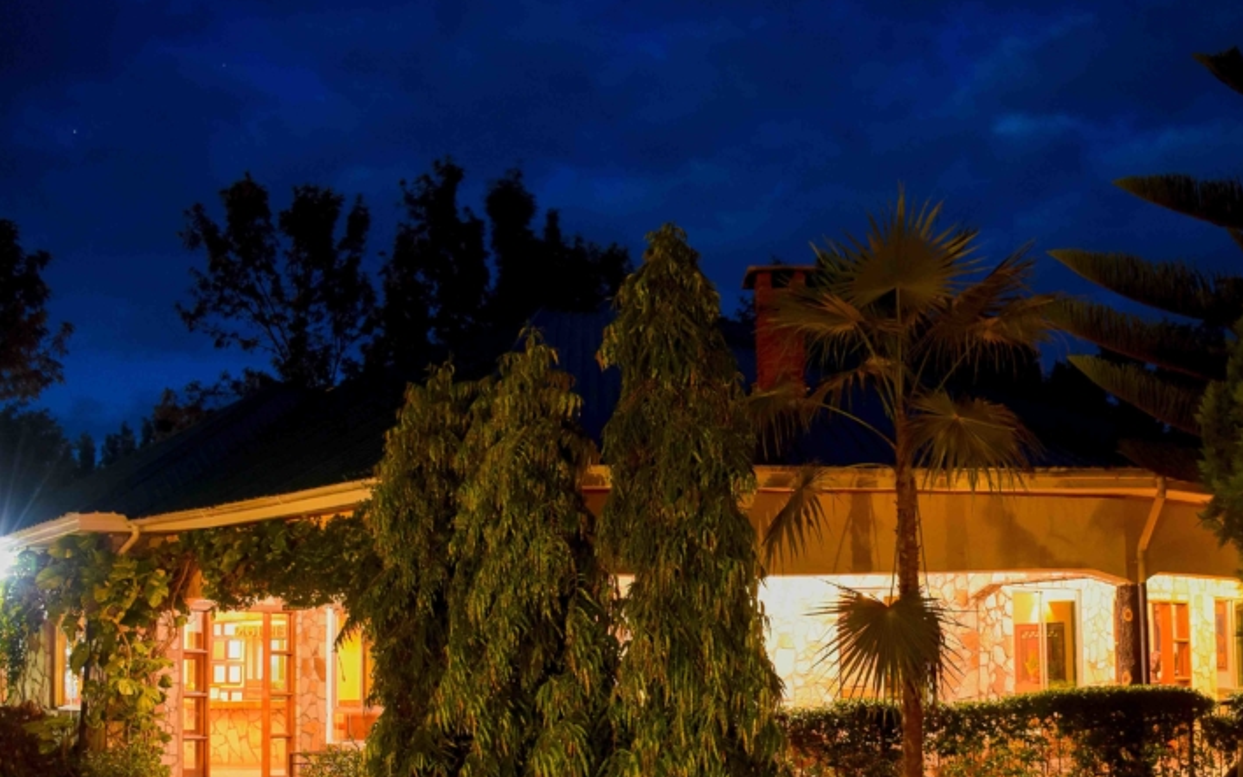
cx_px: 717
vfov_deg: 31.6
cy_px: 553
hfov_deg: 49.1
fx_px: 1355
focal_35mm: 40
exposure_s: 4
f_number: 4.5
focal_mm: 18
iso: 500
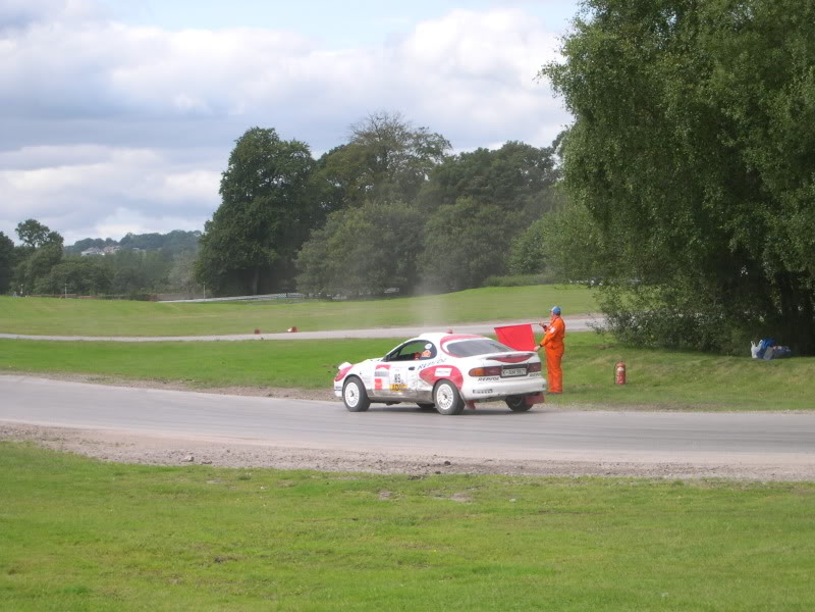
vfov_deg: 14.5
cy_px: 306
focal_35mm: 102
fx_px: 2401
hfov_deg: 19.3
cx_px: 408
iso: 100
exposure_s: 1/331
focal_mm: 21.6
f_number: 4.8
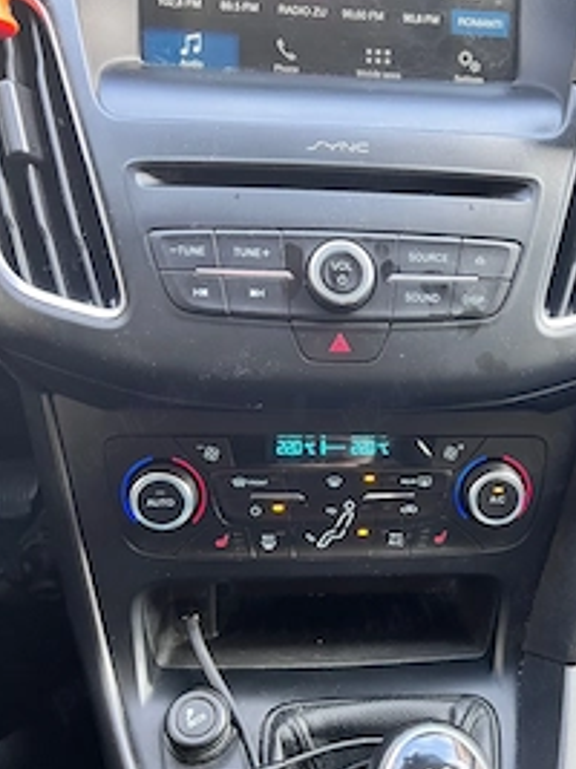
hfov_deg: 36.1
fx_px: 866
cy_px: 455
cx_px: 423
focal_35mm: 39
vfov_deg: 47.6
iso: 125
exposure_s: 1/87
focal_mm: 5.7
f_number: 1.5
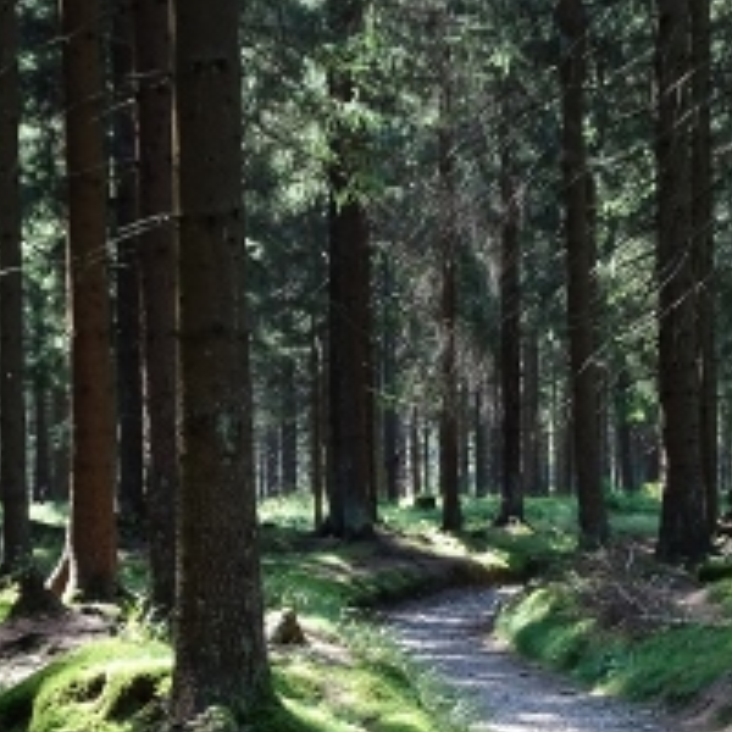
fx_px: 2369
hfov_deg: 17.5
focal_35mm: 99
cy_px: 717
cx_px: 501
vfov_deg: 17.2
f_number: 4.5
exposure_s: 1/60
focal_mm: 9.52
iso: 250
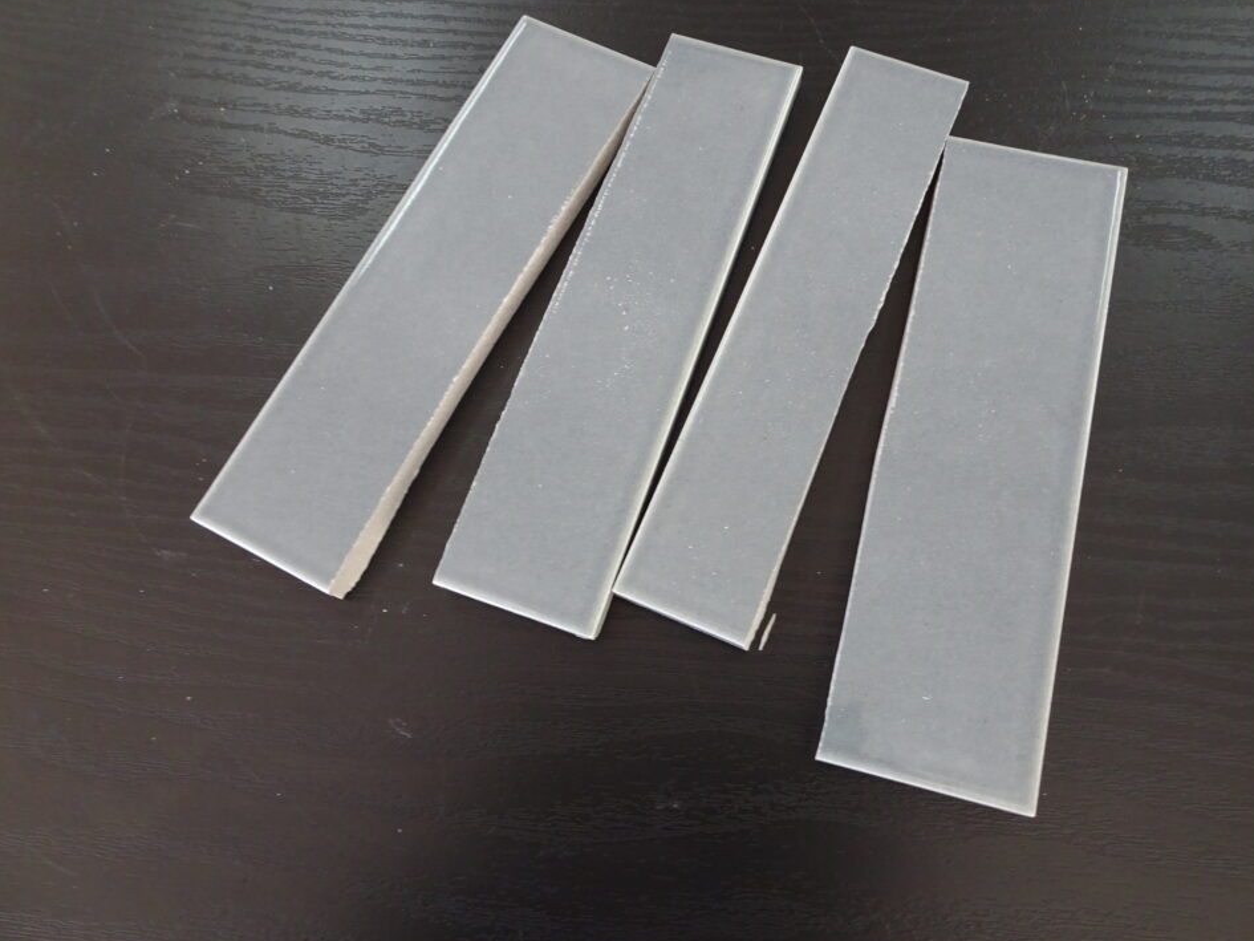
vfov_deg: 53.0
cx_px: 678
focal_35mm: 26
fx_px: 942
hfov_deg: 67.2
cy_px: 442
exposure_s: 1/30
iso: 200
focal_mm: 4.1
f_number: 3.5
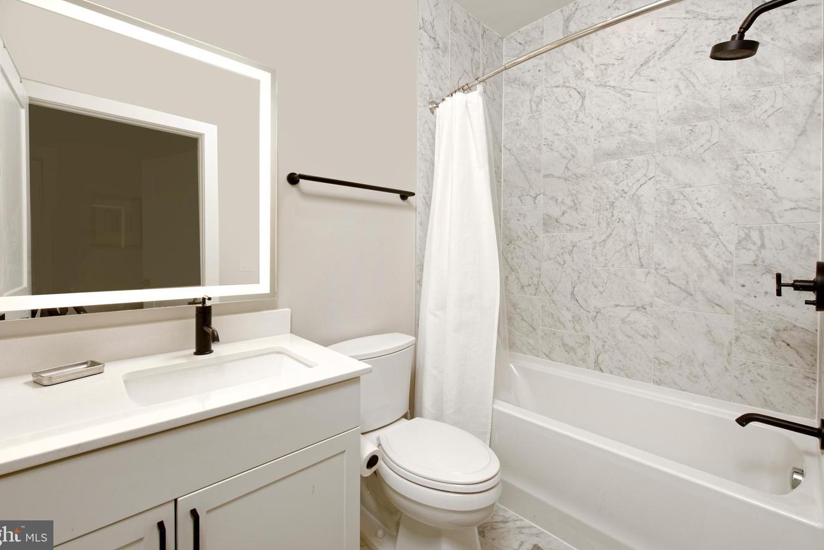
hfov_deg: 100.4
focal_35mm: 15
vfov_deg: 77.2
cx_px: 399
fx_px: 343
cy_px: 257
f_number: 11
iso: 320
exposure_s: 1/30
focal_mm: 14
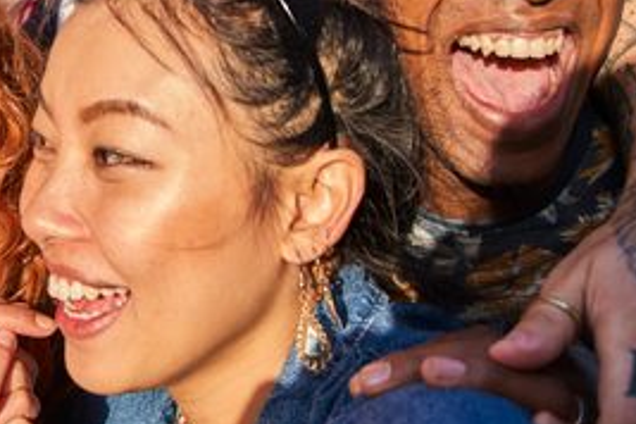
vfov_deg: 21.3
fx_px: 1113
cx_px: 40
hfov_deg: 30.2
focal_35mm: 63
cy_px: 77
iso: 320
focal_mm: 24
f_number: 3.2
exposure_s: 1/800
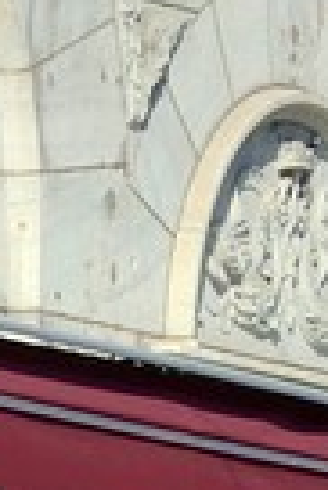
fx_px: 9623
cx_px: 2833
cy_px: 501
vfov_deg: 2.9
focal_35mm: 706
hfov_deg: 1.8
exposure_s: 1/500
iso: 200
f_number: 10
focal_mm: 60
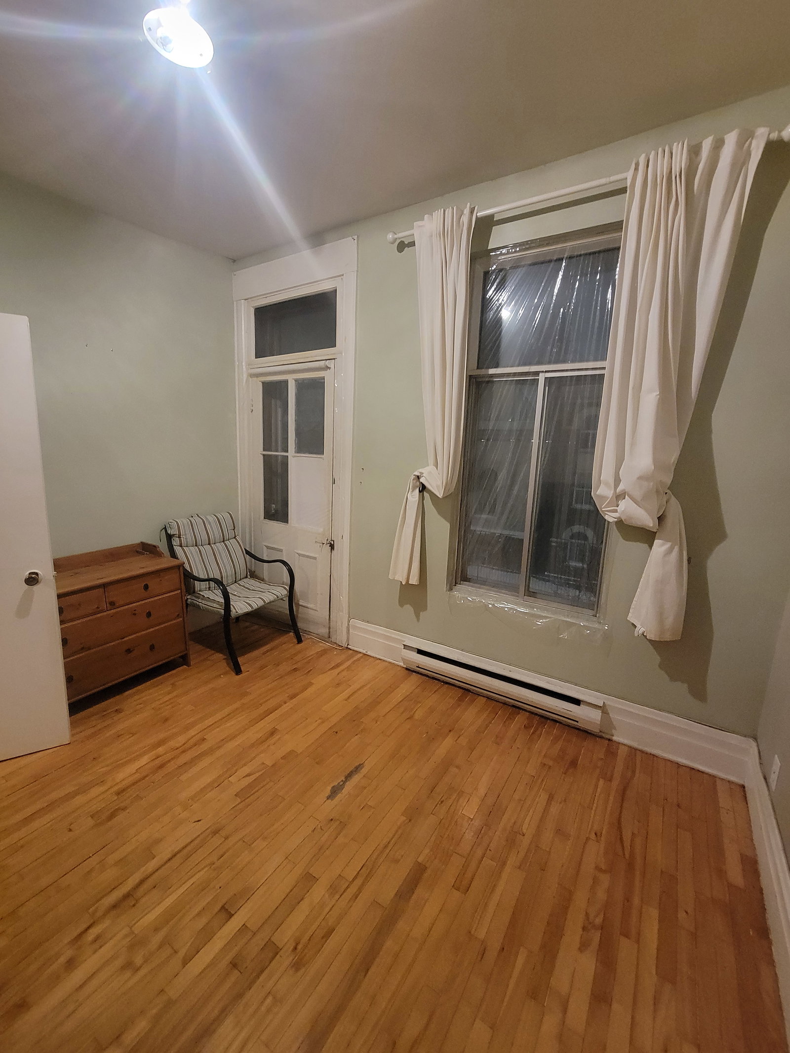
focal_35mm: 13
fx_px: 396
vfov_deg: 106.2
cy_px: 526
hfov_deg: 89.9
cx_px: 395
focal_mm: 2.2
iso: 800
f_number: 2.2
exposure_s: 1/24
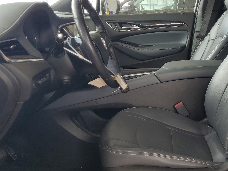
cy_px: 94
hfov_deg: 42.5
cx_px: 148
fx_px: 290
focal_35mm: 44
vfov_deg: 32.9
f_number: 1.5
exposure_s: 1/120
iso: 50
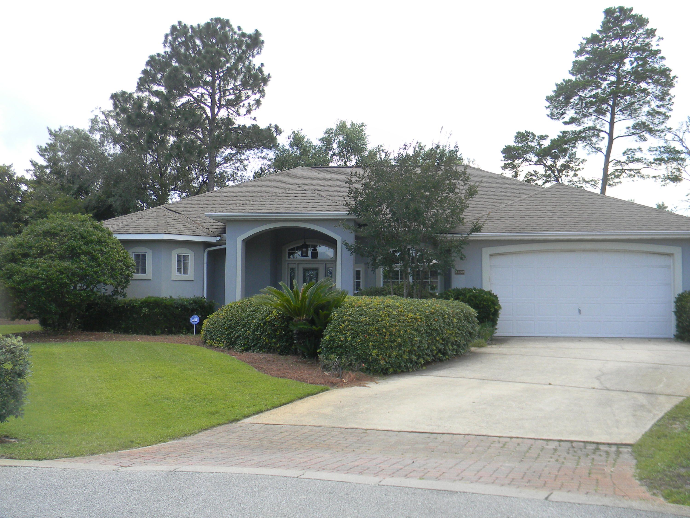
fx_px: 718
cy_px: 259
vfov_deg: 39.7
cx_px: 345
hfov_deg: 51.4
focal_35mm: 36
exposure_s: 1/240
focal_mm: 6.4
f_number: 3.7
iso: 112
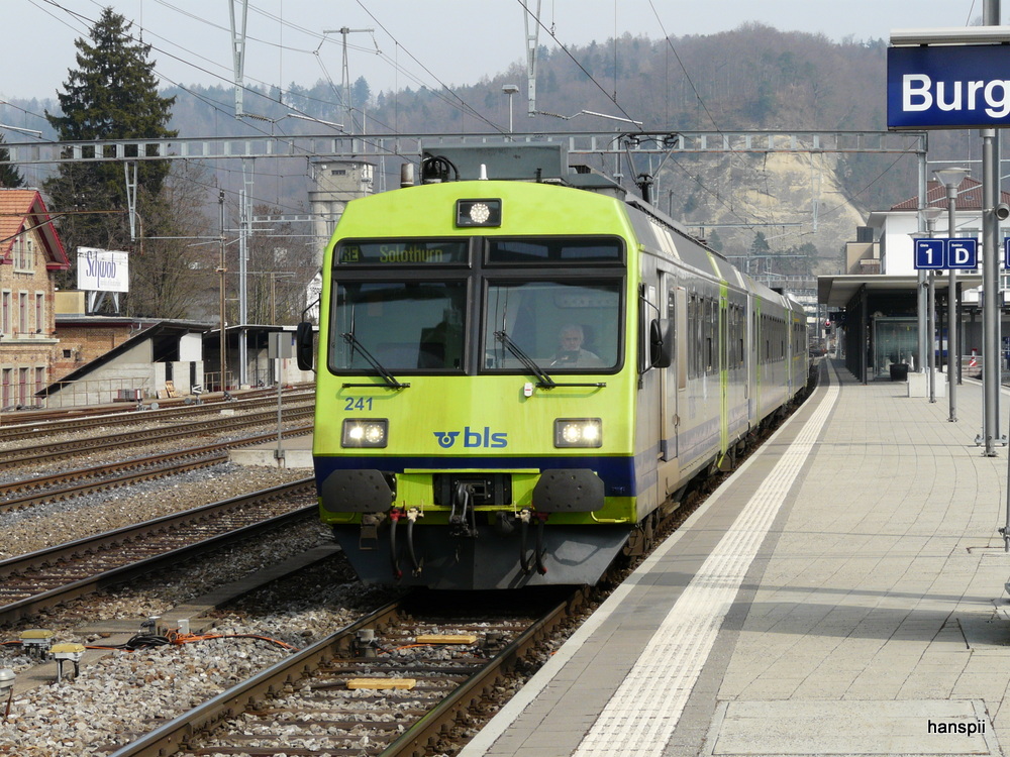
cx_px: 505
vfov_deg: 15.7
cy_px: 378
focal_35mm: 94
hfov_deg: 20.9
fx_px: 2743
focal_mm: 15.4
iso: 100
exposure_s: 1/320
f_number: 5.6
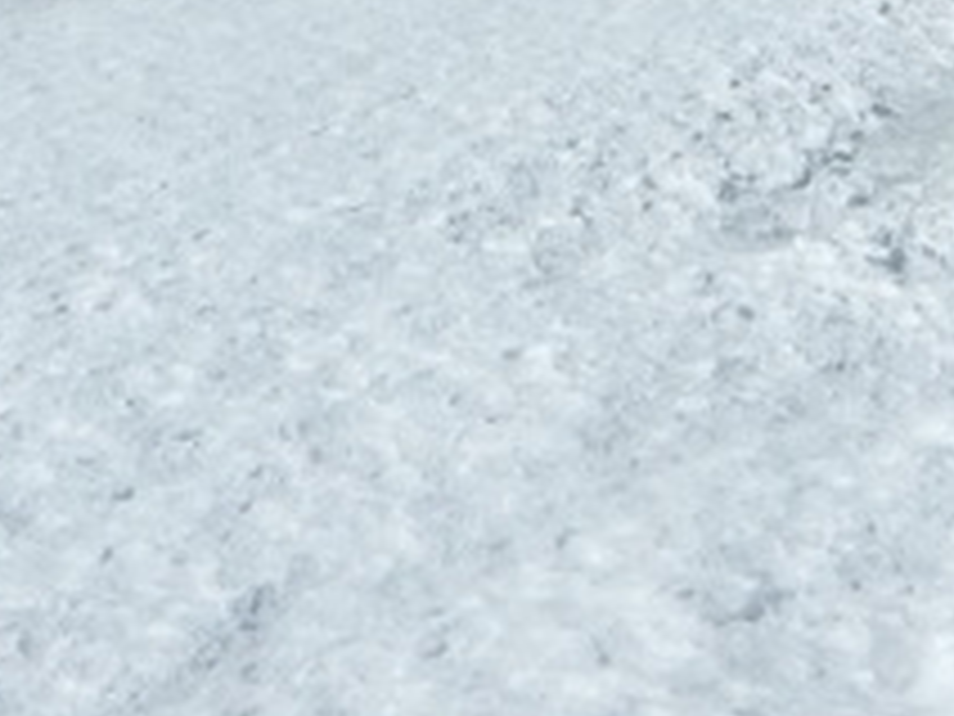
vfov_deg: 11.3
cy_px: -752
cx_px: 814
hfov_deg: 16.5
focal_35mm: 118
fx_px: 3252
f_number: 7
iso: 160
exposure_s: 1/1000
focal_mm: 4.5
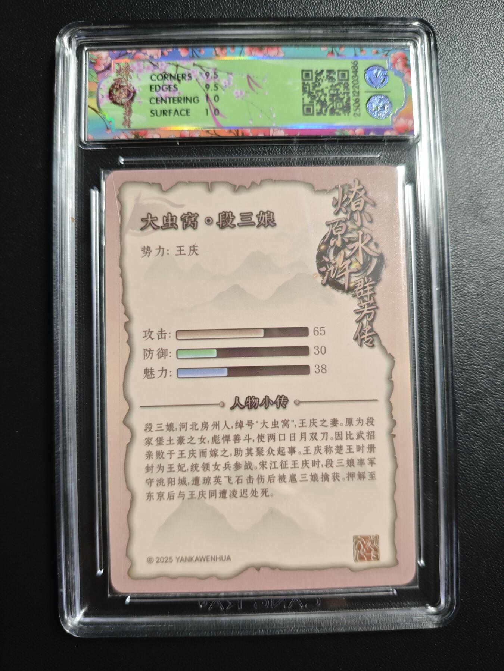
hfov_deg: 53.1
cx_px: 252
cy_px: 336
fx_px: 505
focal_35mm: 26
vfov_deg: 67.3
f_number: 1.5
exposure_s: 1/100
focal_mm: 4.94
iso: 500
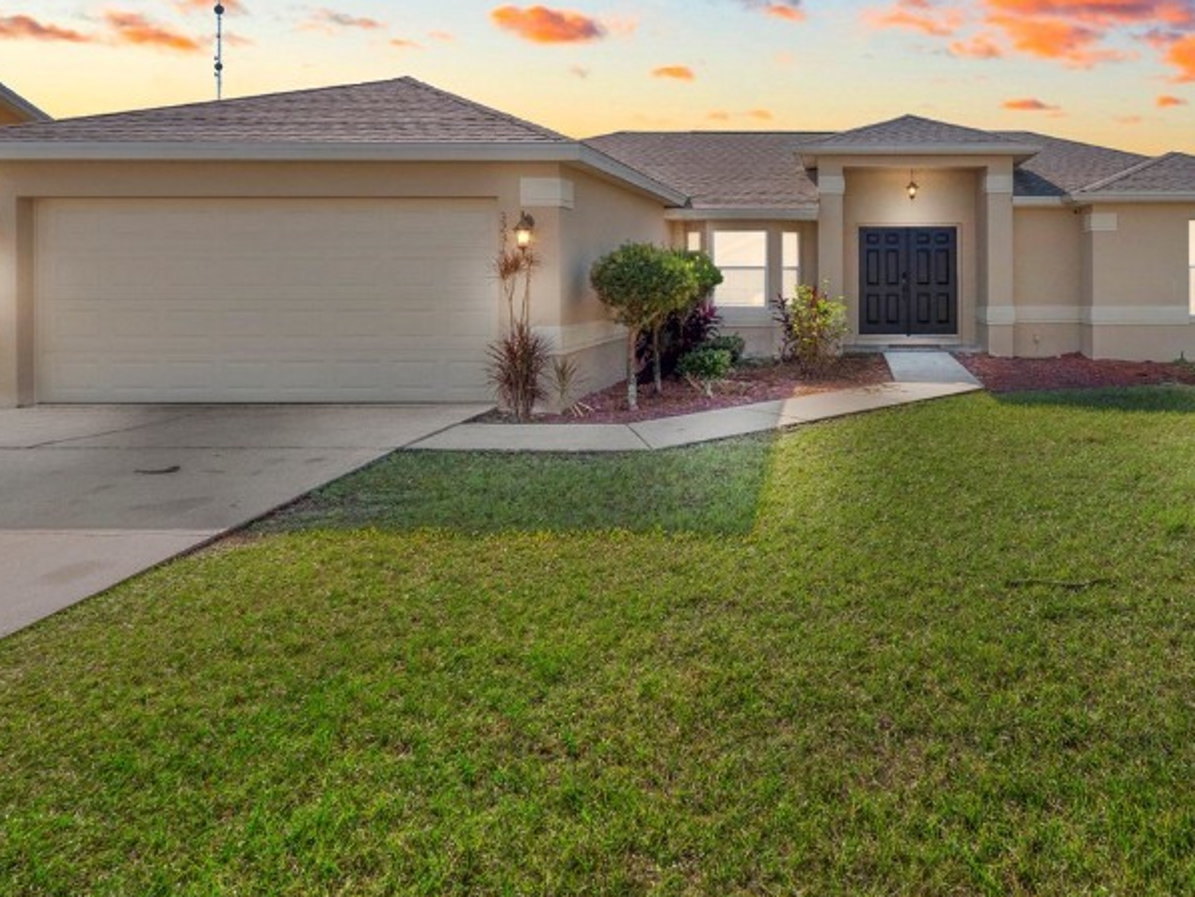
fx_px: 829
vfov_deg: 55.4
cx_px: 869
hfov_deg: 67.8
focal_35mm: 24
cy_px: 286
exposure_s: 1/200
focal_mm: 7
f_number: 13
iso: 250
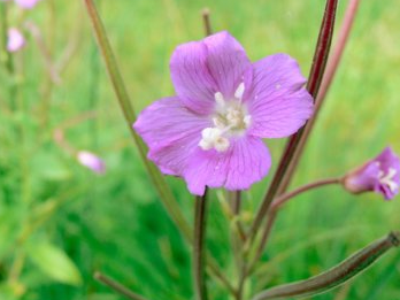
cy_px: 120
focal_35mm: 45
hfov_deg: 41.9
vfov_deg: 32.1
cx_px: 234
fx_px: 520
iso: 100
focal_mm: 7.4
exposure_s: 1/320
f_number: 3.6
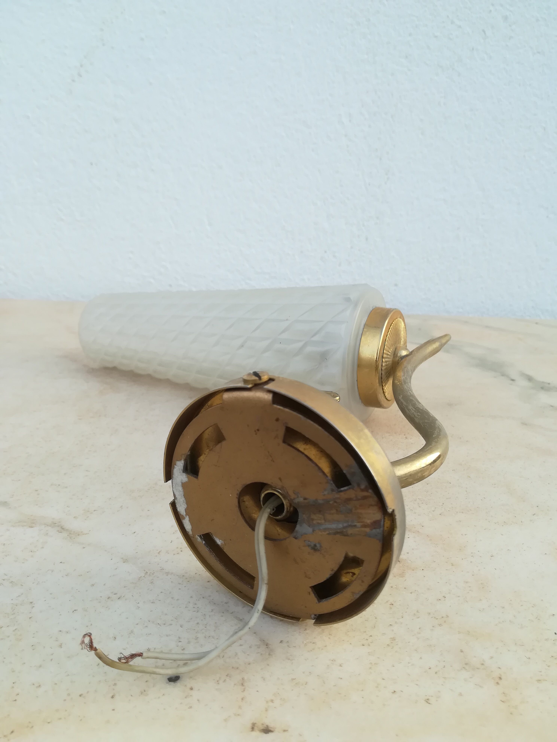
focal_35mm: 26
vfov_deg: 67.3
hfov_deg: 53.1
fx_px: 558
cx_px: 278
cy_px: 371
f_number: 2.2
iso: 50
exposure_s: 1/104
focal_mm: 3.83
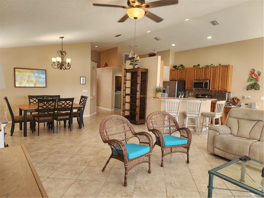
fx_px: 175
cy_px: 99
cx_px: 132
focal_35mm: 23
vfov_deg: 58.9
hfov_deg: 73.9
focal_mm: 6.4
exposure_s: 1/120
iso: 80
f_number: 1.8
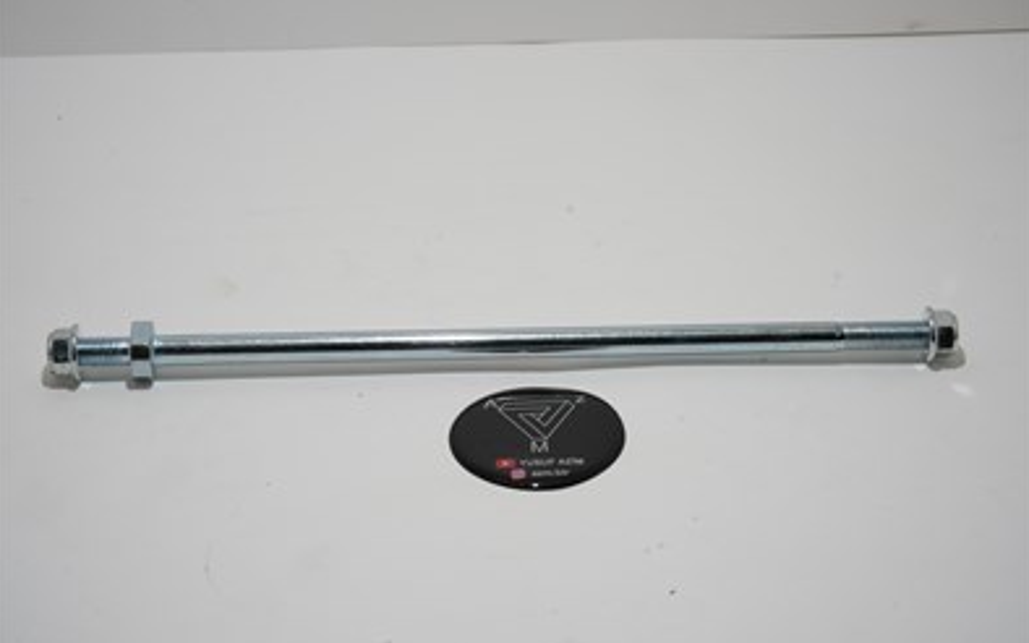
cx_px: 517
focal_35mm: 88
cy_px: 323
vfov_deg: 14.8
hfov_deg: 23.6
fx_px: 2467
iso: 320
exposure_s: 1/100
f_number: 16
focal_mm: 85
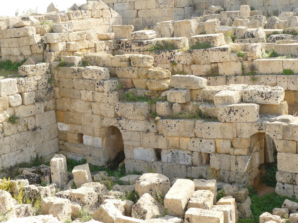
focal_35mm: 59
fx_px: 508
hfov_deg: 32.7
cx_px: 149
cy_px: 112
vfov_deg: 24.8
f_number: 5.6
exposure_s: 1/100
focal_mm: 9.9
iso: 100
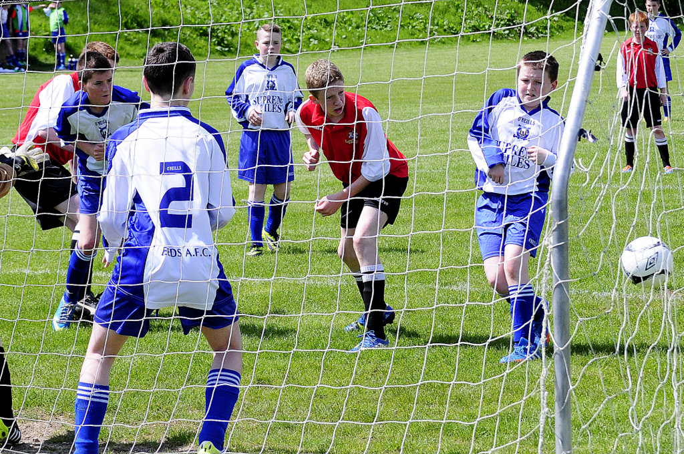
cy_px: 227
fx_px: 1708
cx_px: 342
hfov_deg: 22.6
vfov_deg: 15.1
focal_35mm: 90
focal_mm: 60
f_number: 6.3
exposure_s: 1/1000
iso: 400
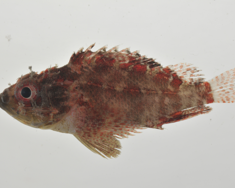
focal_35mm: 179
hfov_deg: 10.8
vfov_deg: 8.7
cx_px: 129
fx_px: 1242
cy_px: 94
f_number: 36
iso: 200
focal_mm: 105
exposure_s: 1/60
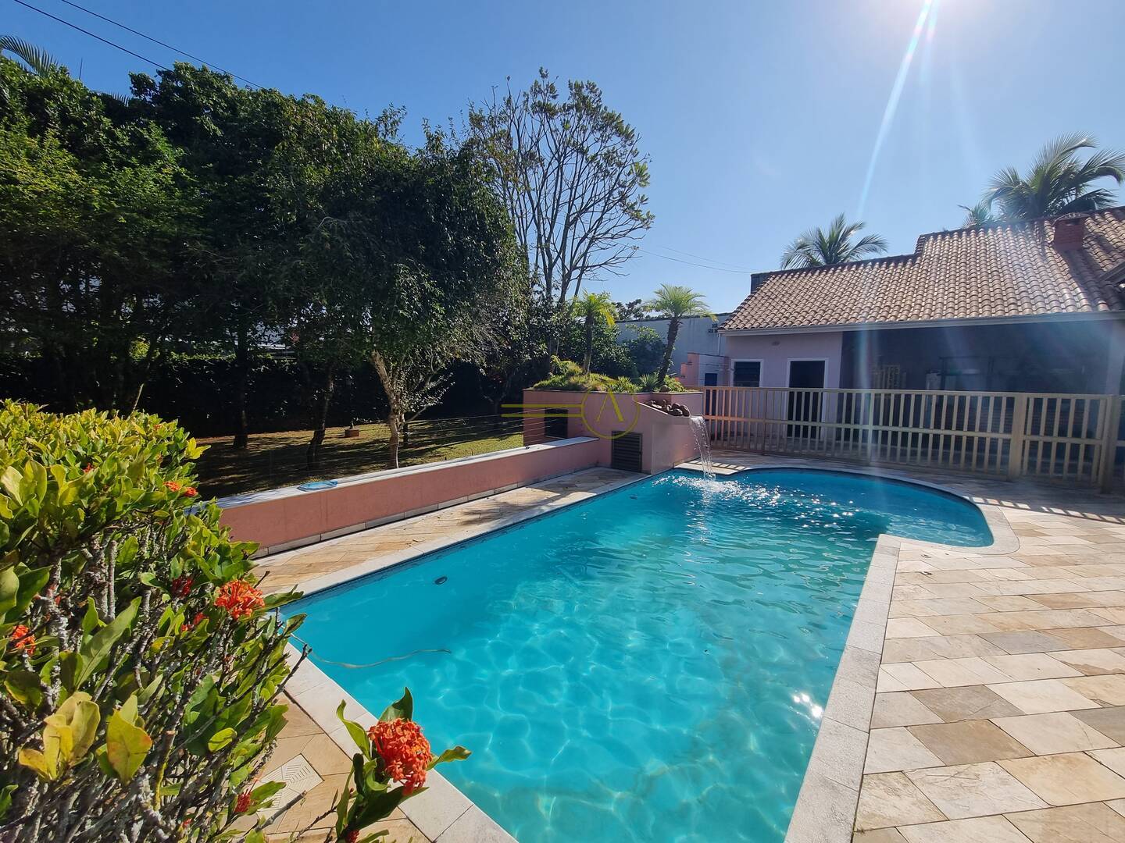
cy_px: 422
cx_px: 562
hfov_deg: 106.2
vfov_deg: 89.9
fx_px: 422
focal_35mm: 13
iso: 50
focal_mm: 2.2
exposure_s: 1/3160
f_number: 2.2
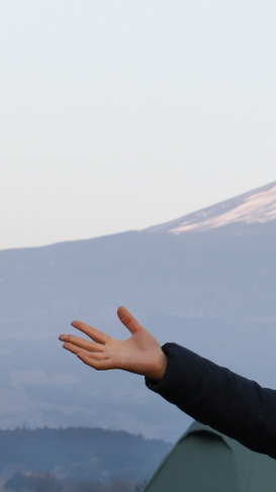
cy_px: 328
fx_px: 2592
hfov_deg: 5.9
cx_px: 649
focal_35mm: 199
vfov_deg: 10.8
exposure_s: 1/160
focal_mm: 38
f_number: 6.3
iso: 640
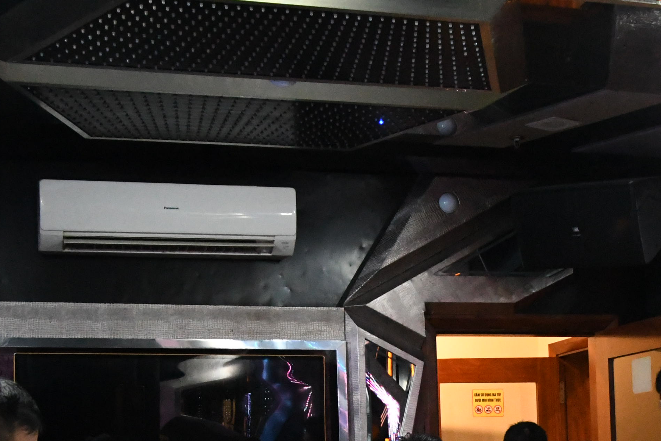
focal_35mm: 79
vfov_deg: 17.0
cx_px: 465
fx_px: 1451
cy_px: 423
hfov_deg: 25.5
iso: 8000
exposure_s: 1/200
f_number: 3.8
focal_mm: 24
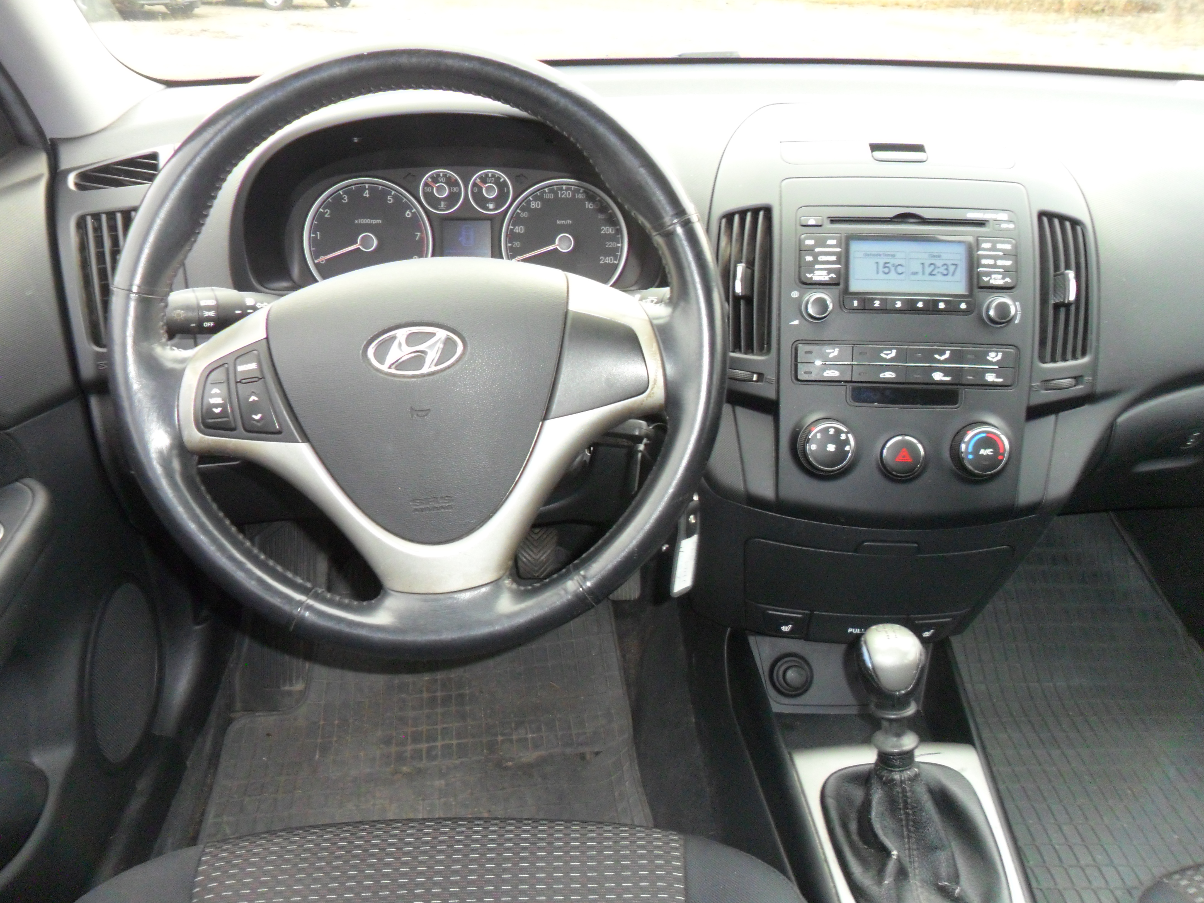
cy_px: 452
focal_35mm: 27
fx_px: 939
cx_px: 602
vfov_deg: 51.4
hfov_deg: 65.3
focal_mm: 4.9
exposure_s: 1/45
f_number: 3.5
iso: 240
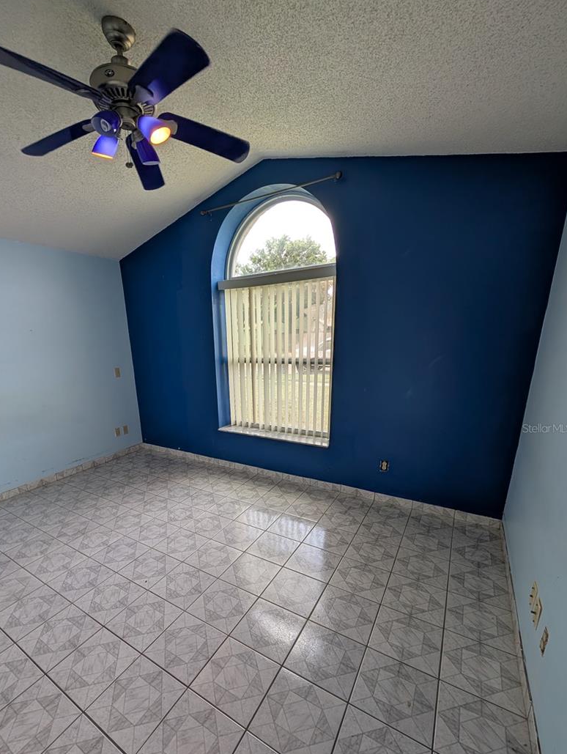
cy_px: 428
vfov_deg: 101.4
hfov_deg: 85.3
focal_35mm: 14
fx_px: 305
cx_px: 244
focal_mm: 2.02
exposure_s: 1/375
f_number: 1.7
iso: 56
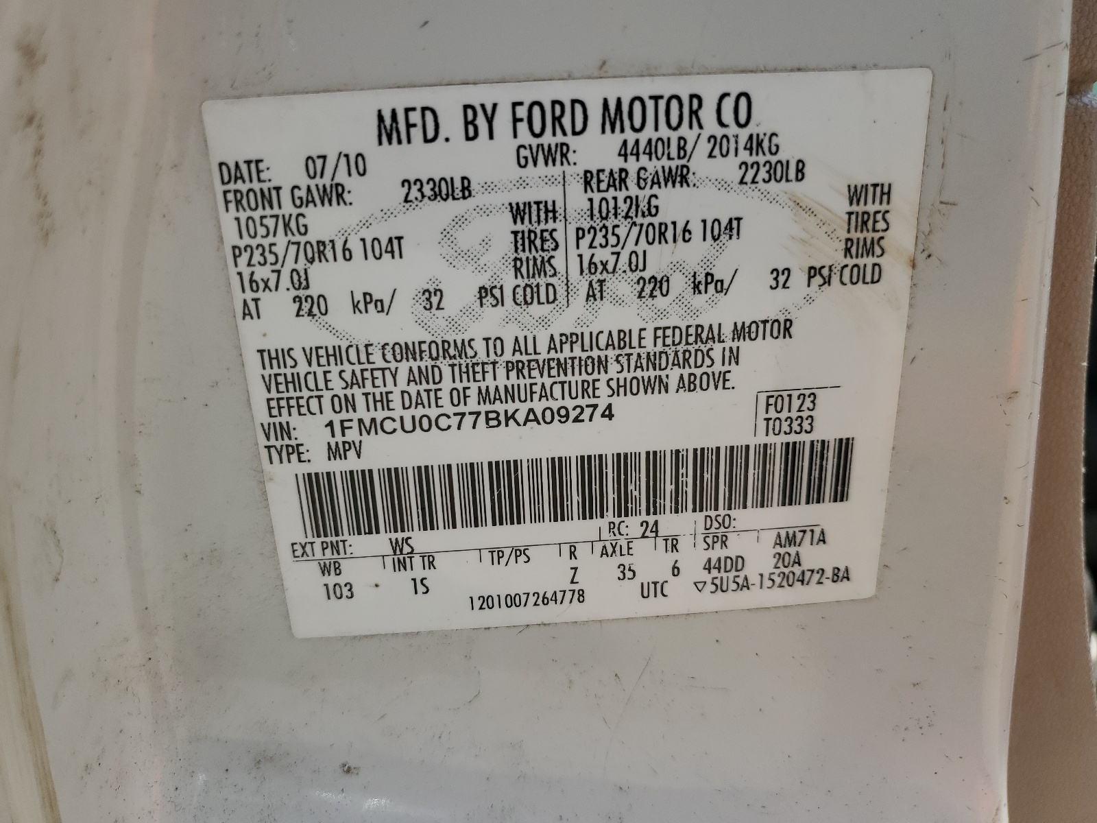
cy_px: 412
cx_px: 548
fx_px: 824
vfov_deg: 53.1
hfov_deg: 67.3
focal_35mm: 26
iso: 50
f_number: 1.5
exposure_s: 1/2000
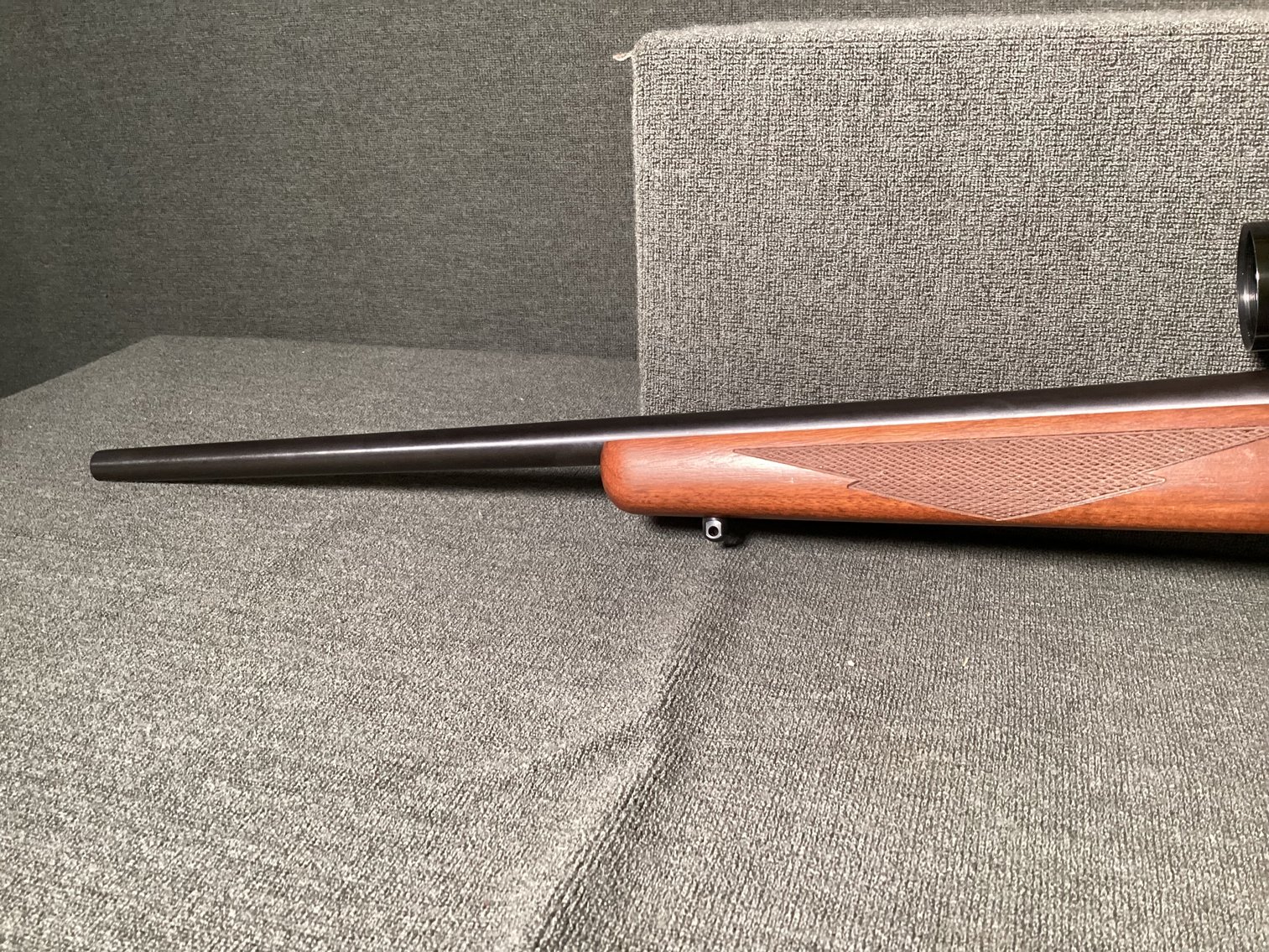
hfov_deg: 58.3
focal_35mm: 31
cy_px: 476
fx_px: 1137
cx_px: 634
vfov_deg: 45.4
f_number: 2.4
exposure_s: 1/50
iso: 320
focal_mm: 3.3
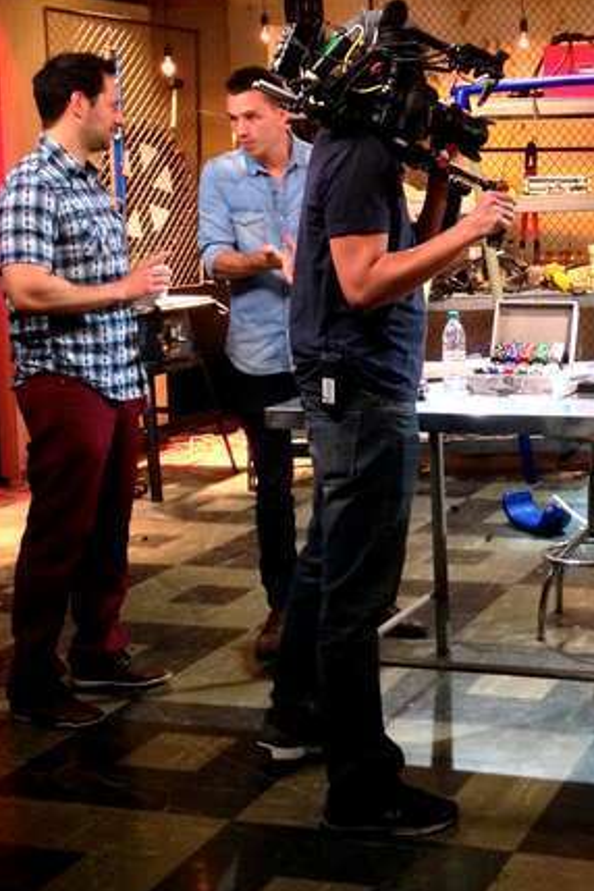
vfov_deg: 31.2
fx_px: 1584
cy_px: 309
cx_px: 555
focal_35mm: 64
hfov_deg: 20.7
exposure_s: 1/20
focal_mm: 4.12
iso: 400
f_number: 2.4
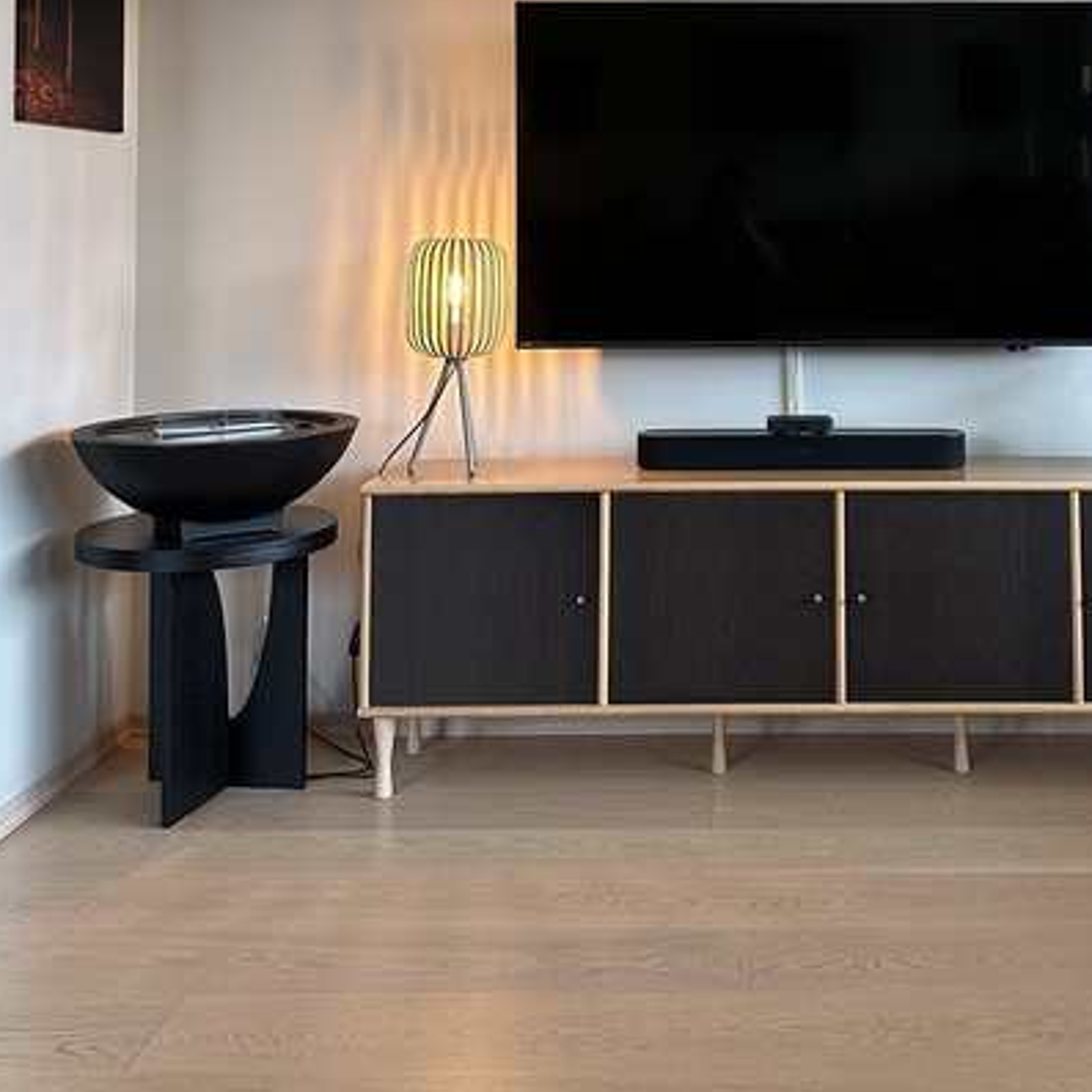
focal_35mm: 41
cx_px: 778
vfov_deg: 38.9
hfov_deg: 40.1
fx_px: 1463
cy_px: 176
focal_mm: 6.86
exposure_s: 1/50
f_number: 1.78
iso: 250
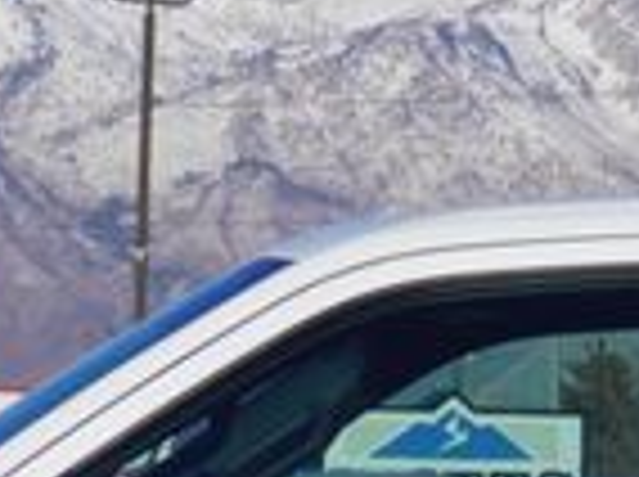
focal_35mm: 354
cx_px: 940
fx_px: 6524
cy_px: 1008
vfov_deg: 4.1
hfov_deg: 5.6
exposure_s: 1/250
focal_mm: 34
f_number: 11
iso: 100
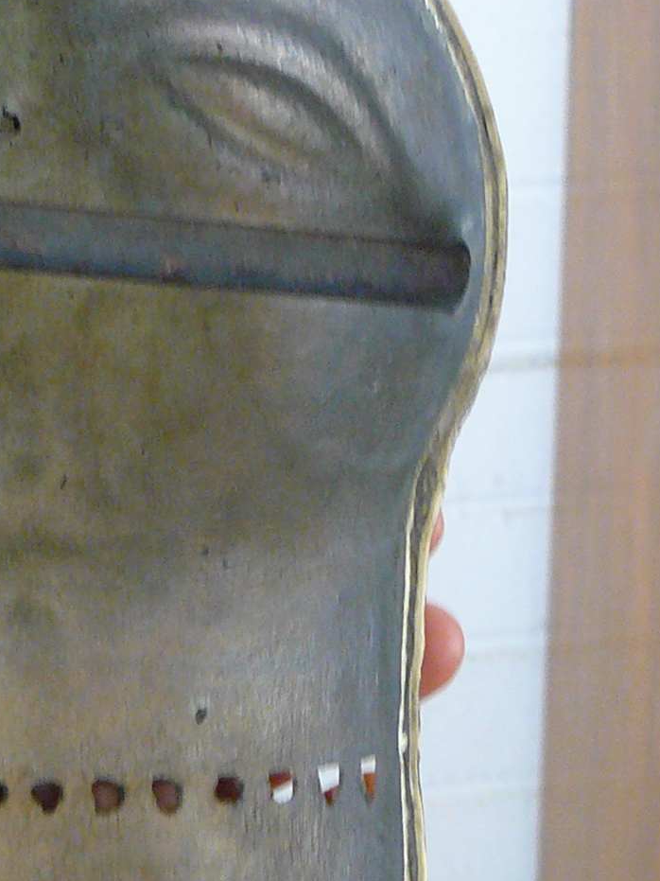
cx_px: 84
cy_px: 535
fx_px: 2797
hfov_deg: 13.4
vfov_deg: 17.9
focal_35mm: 110
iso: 200
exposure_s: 1/30
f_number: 2.8
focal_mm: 6
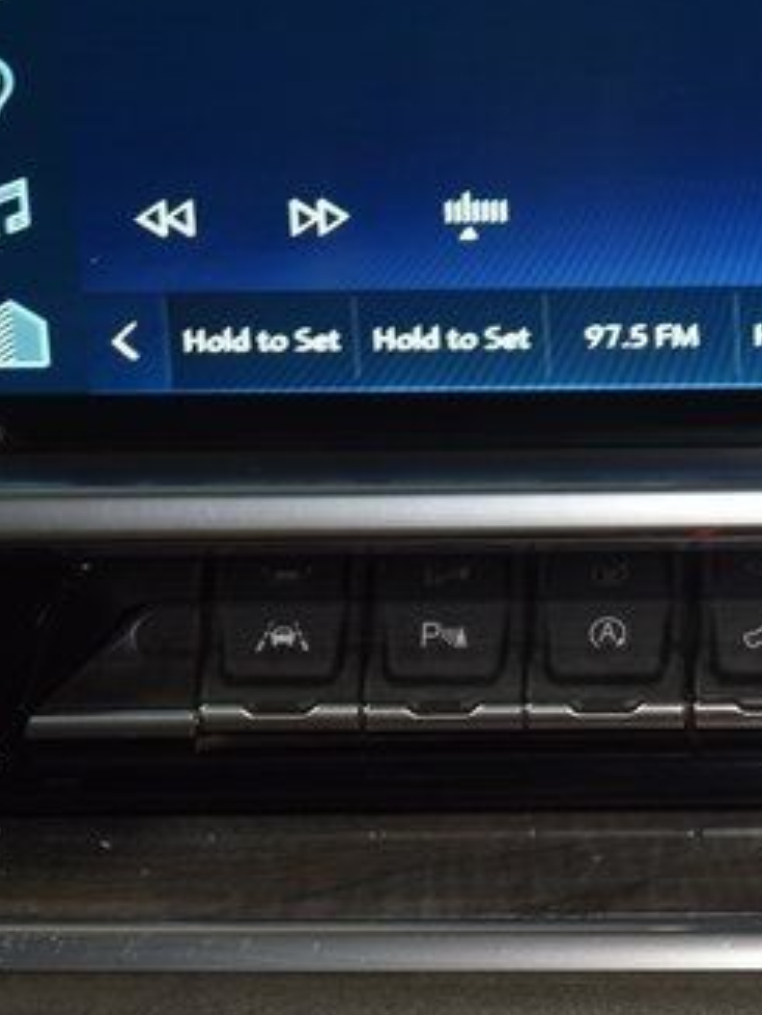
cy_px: 646
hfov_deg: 7.5
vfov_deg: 10.0
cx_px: 834
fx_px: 5804
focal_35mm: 198
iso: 1400
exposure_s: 1/50
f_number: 4.5
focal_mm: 70
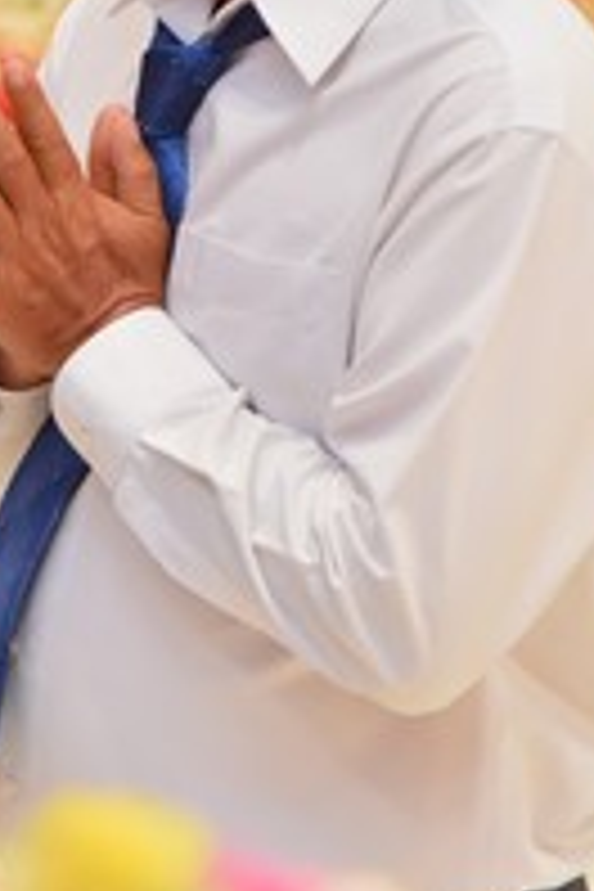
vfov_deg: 5.2
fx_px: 9726
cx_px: -88
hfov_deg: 3.5
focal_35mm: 393
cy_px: 369
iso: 1250
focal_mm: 120
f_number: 5
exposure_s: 1/160
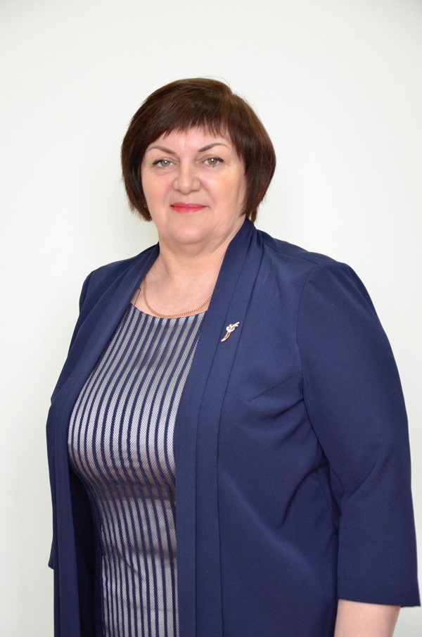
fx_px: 1536
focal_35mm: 87
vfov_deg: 23.4
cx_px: 211
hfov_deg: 15.6
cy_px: 318
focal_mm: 58
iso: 1600
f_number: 5
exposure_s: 1/60
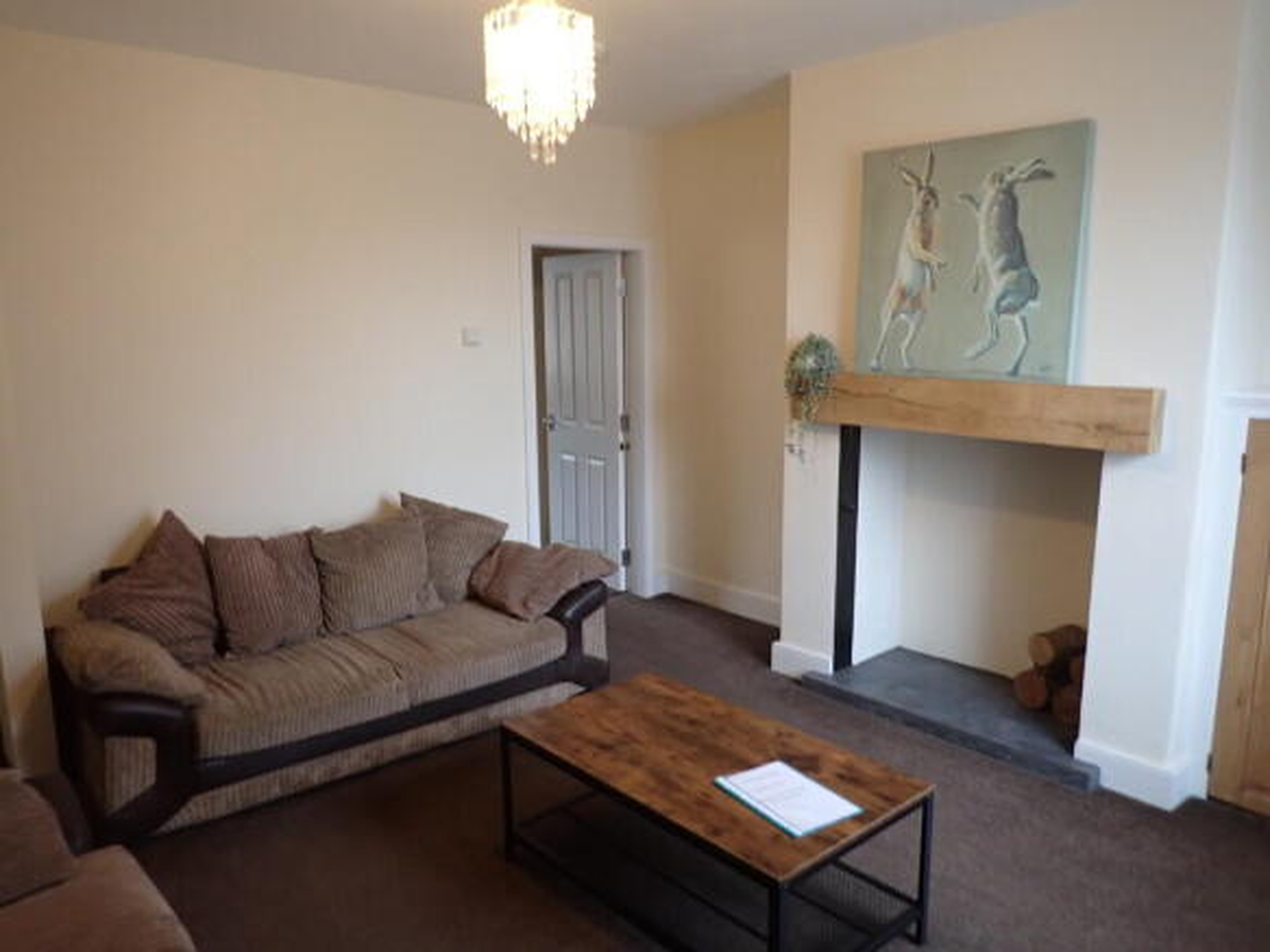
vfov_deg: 54.9
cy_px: 476
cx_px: 635
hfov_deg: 69.4
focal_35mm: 25
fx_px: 917
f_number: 2
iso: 250
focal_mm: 4.5
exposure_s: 1/30
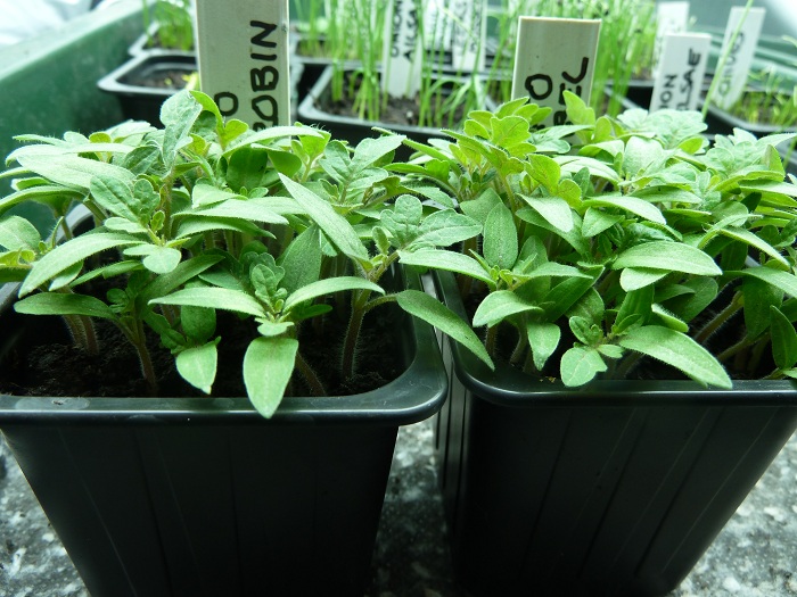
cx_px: 398
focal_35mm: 25
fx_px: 576
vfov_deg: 54.9
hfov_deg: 69.4
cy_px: 298
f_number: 3.3
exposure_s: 1/40
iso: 80
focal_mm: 4.1
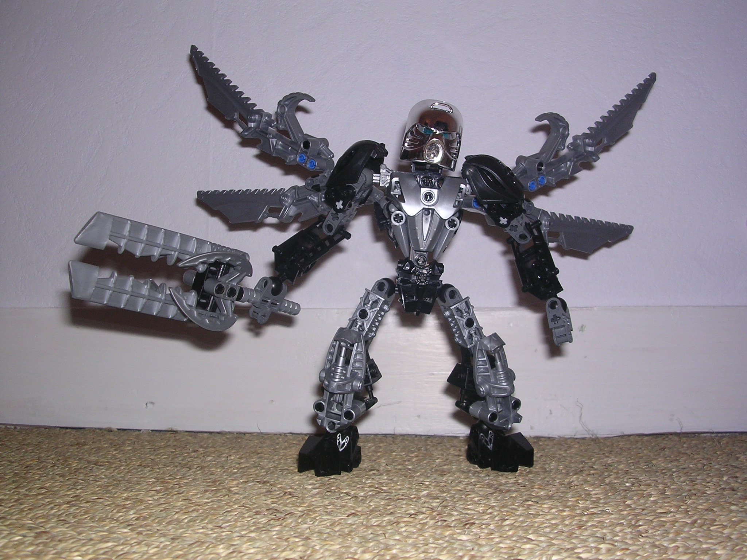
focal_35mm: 38
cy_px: 280
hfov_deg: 49.0
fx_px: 820
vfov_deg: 37.7
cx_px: 374
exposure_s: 1/60.1
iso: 100
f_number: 2.8
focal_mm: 5.8
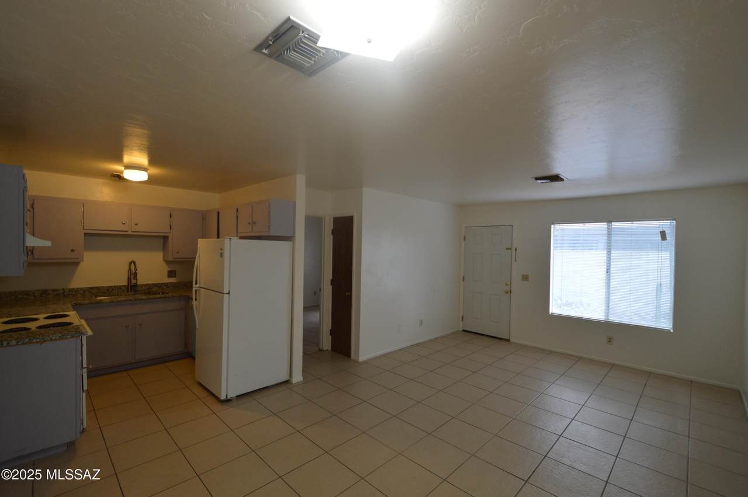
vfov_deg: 77.2
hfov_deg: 100.4
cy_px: 248
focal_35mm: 15
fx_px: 311
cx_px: 374
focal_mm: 10
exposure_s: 1/60
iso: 400
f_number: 4
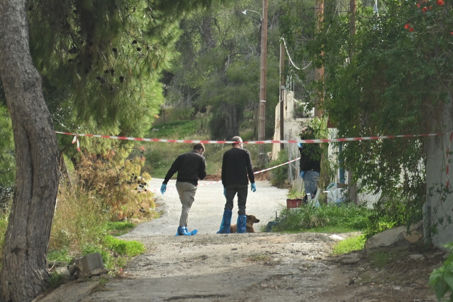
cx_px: 226
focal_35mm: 105
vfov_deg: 13.0
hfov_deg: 19.5
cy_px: 151
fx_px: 1321
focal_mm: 70
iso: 320
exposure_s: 1/1600
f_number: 4
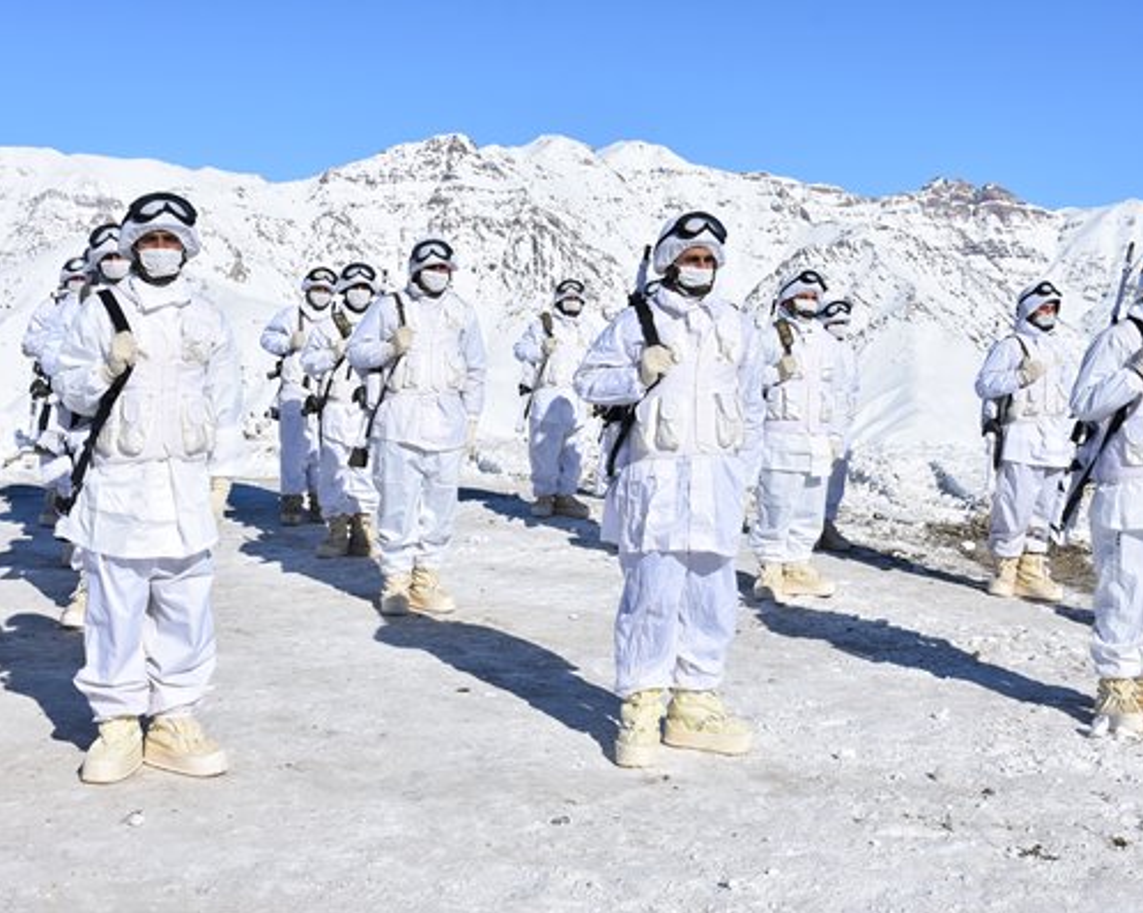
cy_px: 458
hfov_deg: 36.7
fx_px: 1724
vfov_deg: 29.7
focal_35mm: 51
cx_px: 614
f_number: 10
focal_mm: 30
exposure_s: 1/500
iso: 100
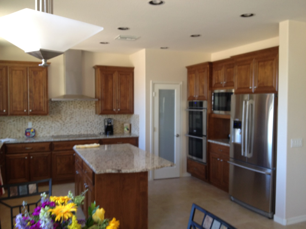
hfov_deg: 52.6
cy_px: 114
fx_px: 309
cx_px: 153
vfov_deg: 40.7
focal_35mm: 35
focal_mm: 4.28
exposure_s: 1/20
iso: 80
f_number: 2.4
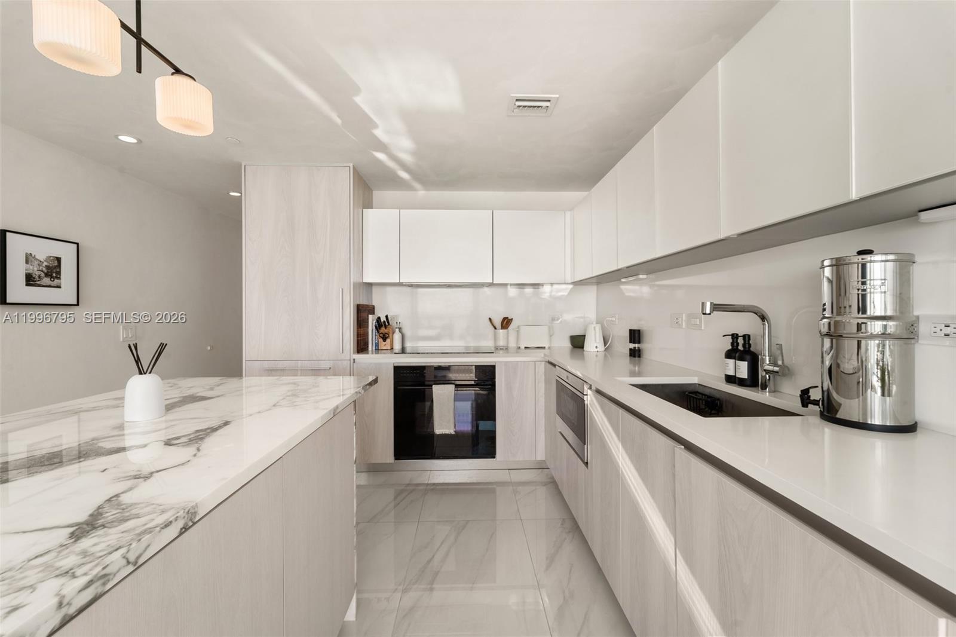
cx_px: 478
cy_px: 318
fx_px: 372
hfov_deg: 104.3
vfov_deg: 81.2
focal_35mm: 14
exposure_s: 1/20
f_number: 11
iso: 250
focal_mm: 14
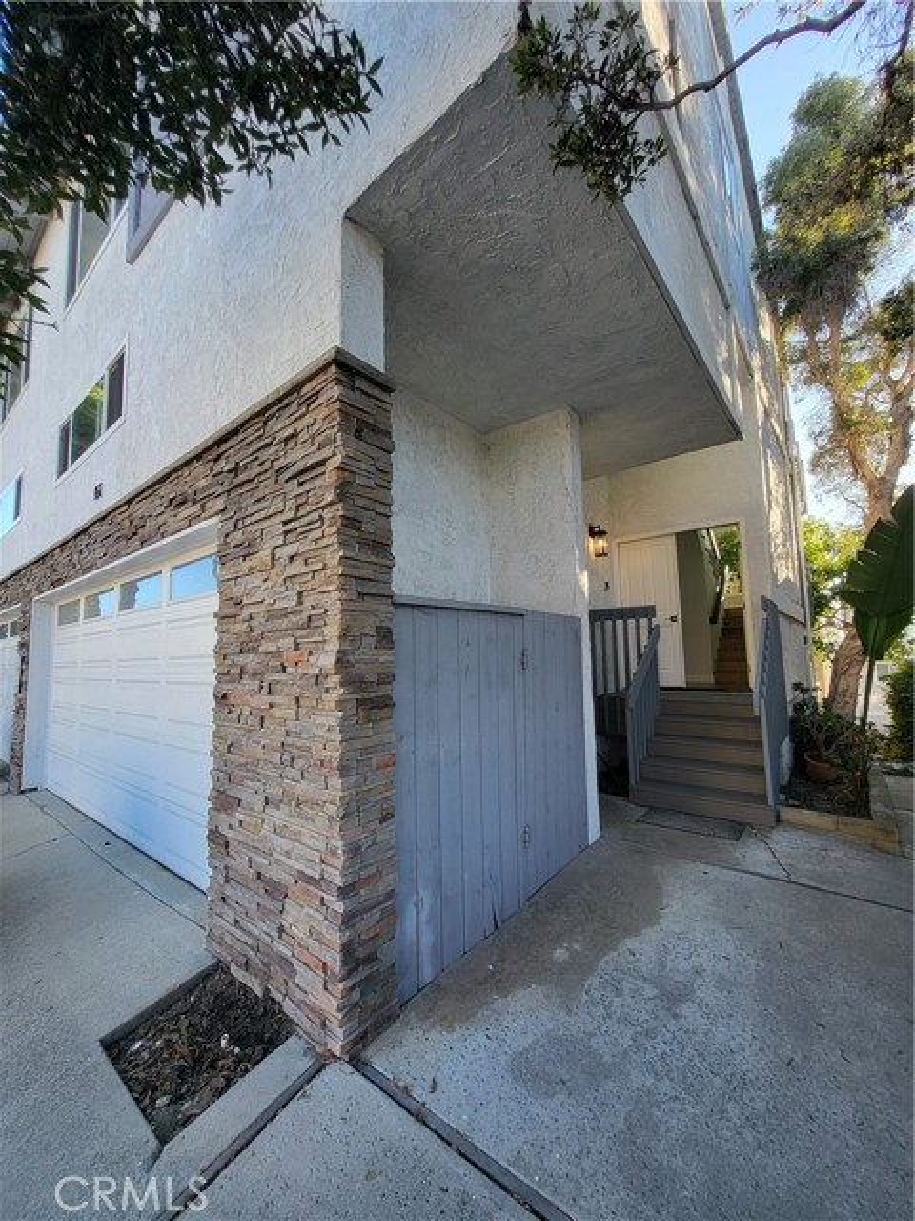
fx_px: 458
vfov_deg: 106.2
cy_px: 610
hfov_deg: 89.9
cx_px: 458
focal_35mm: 13
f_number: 2.2
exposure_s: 1/120
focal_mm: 1.74
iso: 40
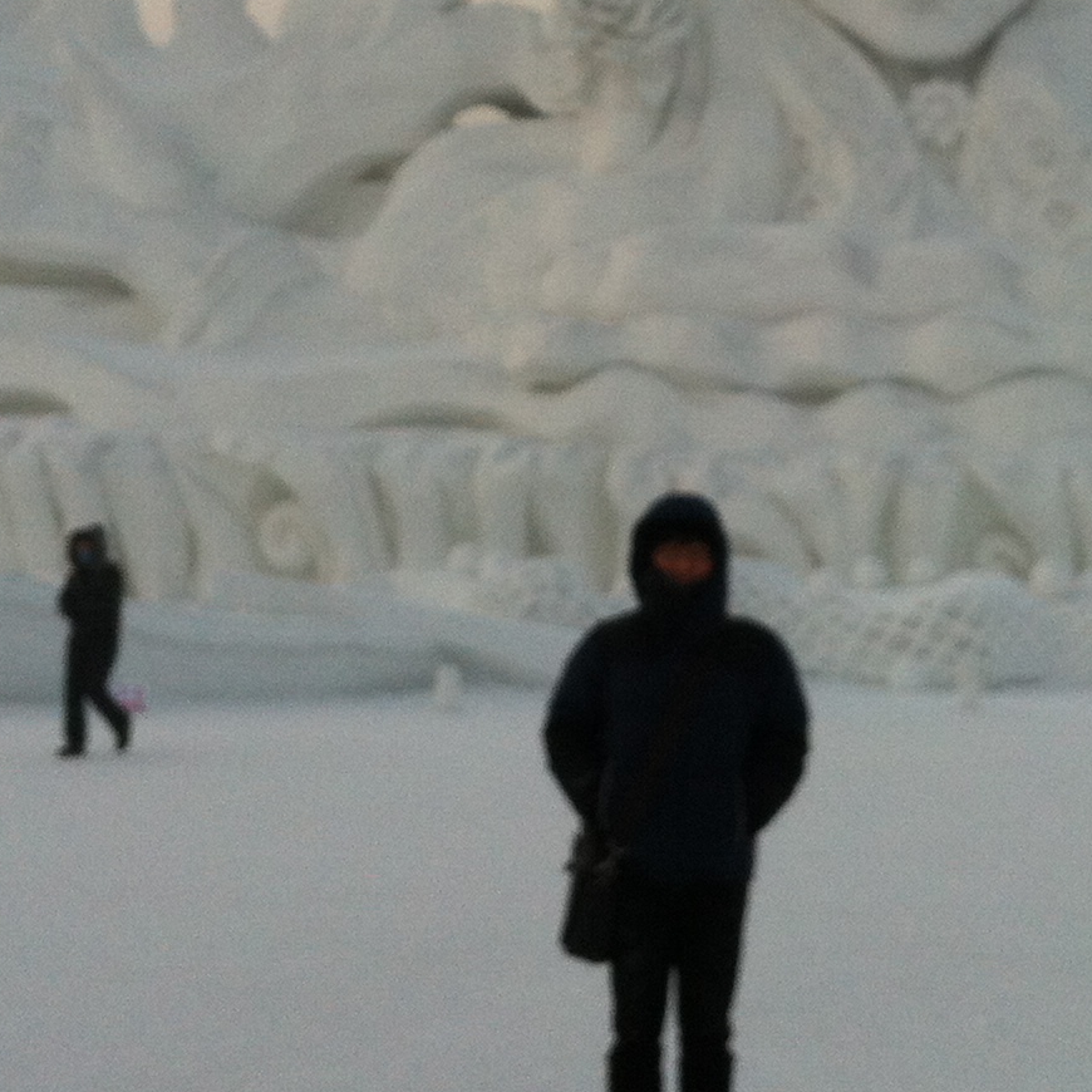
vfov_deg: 18.7
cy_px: 202
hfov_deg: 18.9
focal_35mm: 92
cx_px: 664
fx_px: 3284
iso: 80
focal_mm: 3.85
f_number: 2.8
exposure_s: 1/387
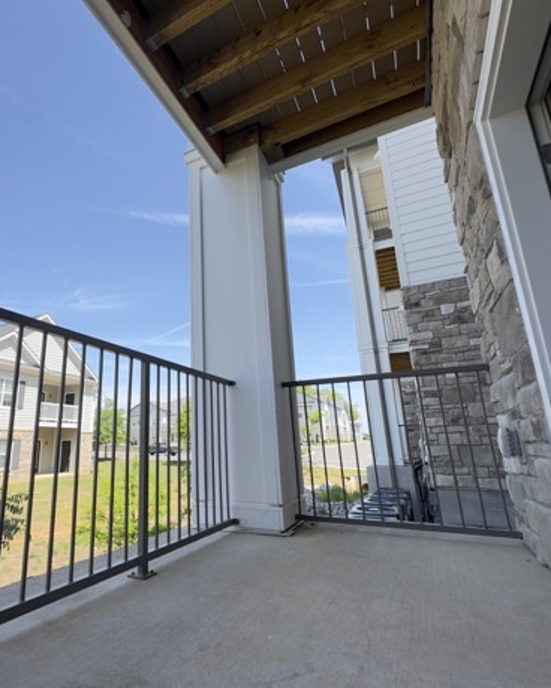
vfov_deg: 83.3
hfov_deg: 69.2
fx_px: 387
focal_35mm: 19
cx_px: 193
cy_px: 344
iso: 40
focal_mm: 2.22
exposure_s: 1/337
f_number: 2.2
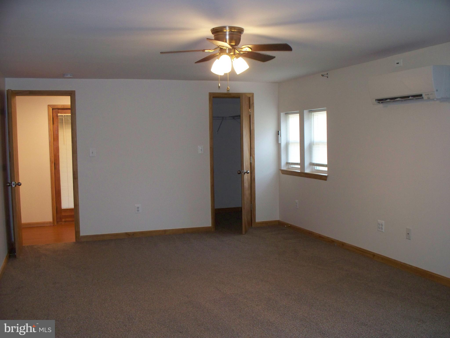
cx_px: 225
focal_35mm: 36
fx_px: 468
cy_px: 169
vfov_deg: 39.7
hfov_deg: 51.4
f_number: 2.8
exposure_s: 1/50
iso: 200
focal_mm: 7.54
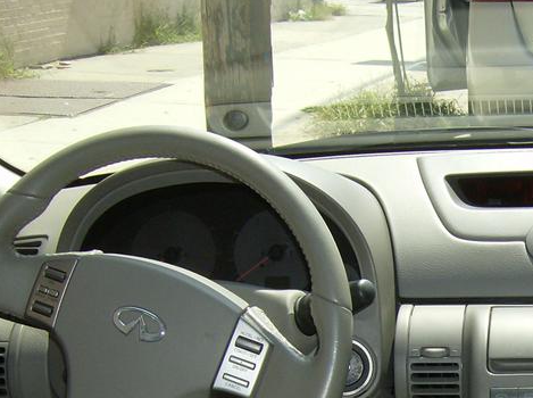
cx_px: 544
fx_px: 1214
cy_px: 416
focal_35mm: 79
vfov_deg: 18.1
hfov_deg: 23.6
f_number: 4.7
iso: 100
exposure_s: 1/315
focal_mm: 6
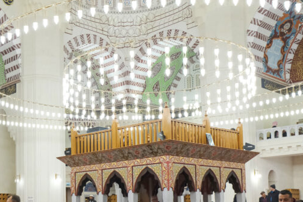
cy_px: 174
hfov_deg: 35.0
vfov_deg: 24.0
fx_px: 463
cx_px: 56
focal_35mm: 55
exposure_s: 1/100
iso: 4000
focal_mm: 18
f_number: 5
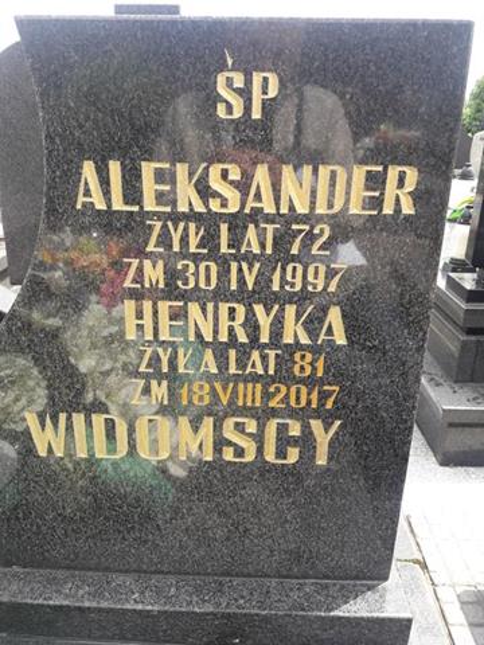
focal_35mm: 28
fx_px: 522
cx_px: 242
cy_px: 322
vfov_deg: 63.4
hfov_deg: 49.7
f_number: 1.9
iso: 40
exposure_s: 1/372
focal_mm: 3.7
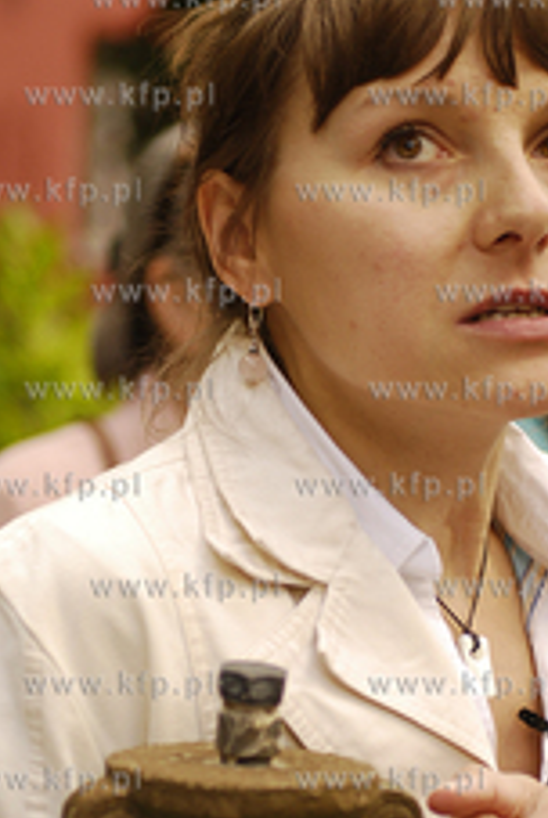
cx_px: 418
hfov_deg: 8.4
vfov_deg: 12.5
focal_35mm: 164
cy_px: 580
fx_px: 3733
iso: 100
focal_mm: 62
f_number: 2.8
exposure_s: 1/125
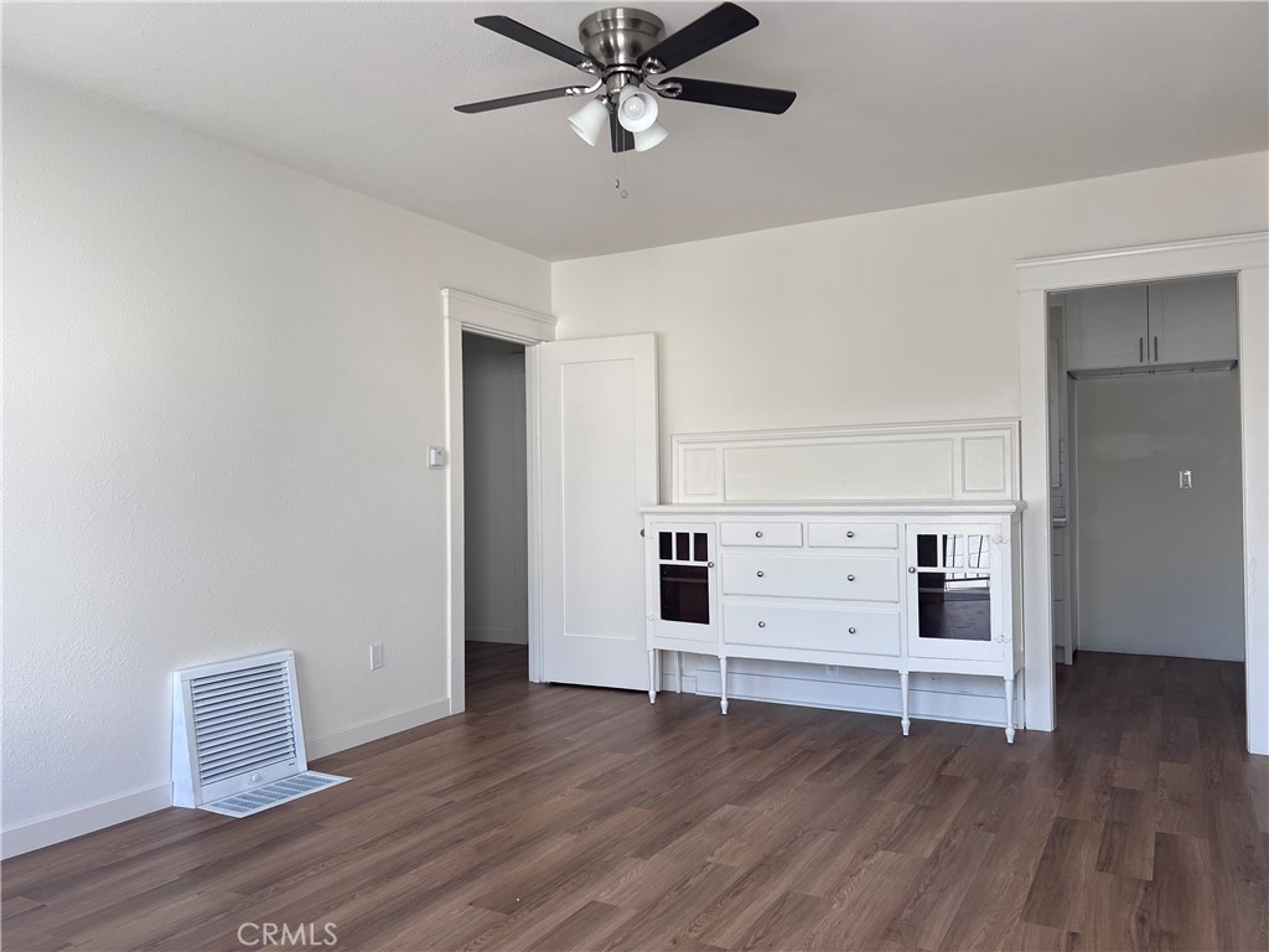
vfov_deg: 53.1
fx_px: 953
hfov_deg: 67.3
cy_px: 476
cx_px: 634
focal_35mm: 26
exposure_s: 1/225
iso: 40
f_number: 1.5
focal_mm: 5.7
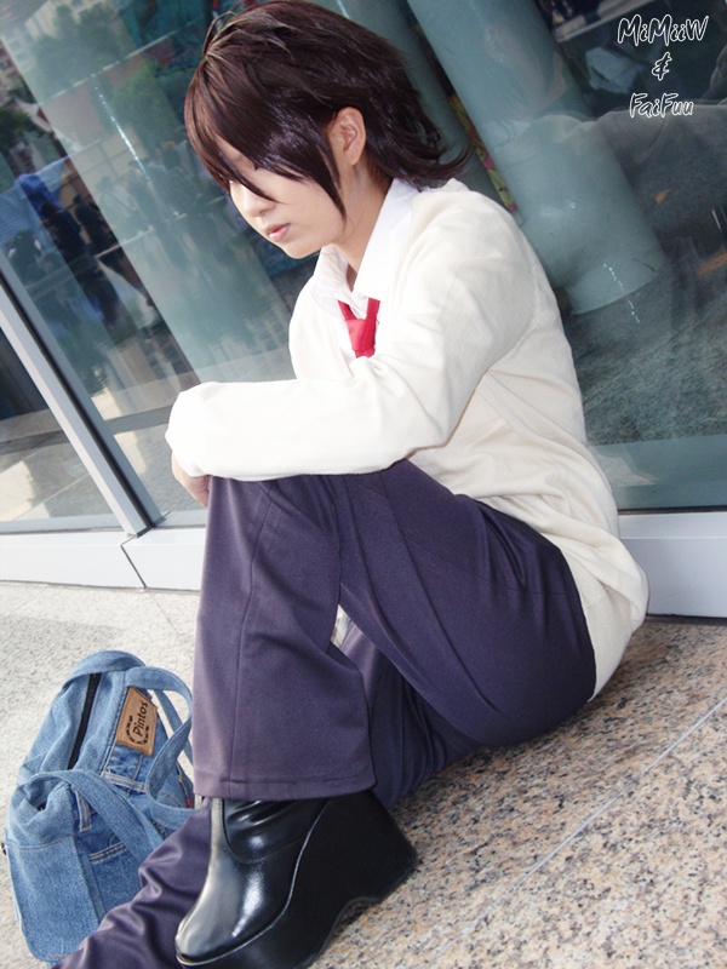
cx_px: 364
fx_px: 1820
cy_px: 484
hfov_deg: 22.6
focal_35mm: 65
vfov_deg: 29.8
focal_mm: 13.7
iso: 100
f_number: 3.8
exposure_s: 1/160
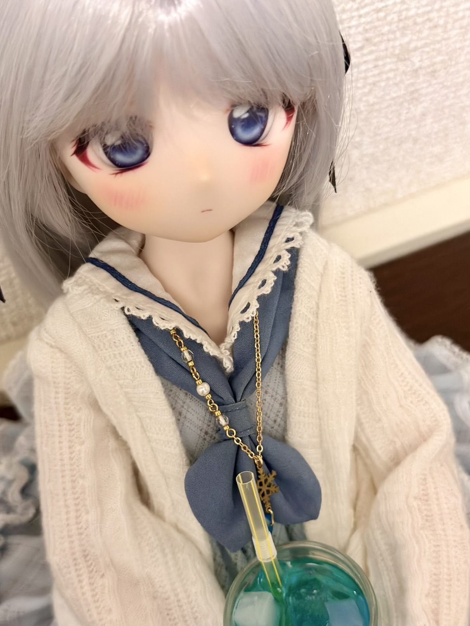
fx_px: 869
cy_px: 313
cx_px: 235
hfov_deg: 30.3
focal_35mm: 48
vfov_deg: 39.7
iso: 500
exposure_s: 1/33
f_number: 1.78
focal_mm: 6.86
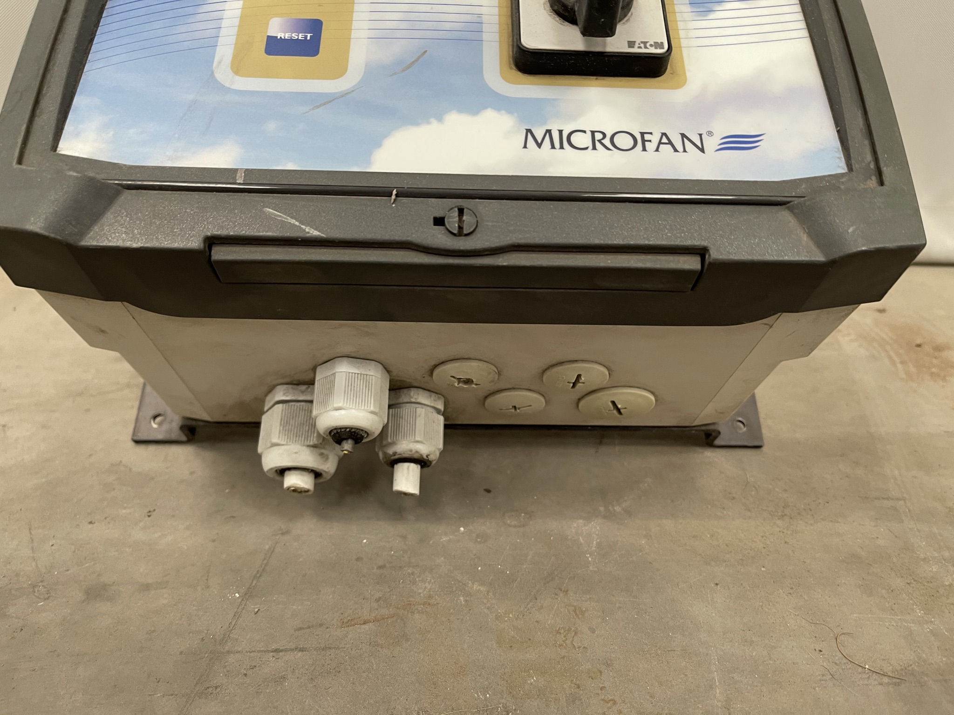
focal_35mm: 26
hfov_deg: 67.3
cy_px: 358
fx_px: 717
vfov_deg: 53.1
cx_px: 477
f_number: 1.6
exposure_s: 1/60
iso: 160
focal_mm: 5.1
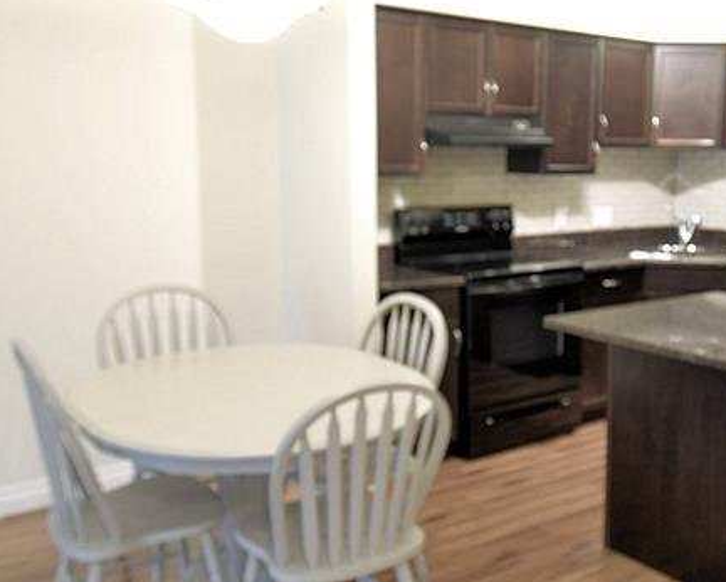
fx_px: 860
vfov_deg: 37.3
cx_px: 506
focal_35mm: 40
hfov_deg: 44.8
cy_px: 267
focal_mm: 12
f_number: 4
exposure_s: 1/6
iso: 200
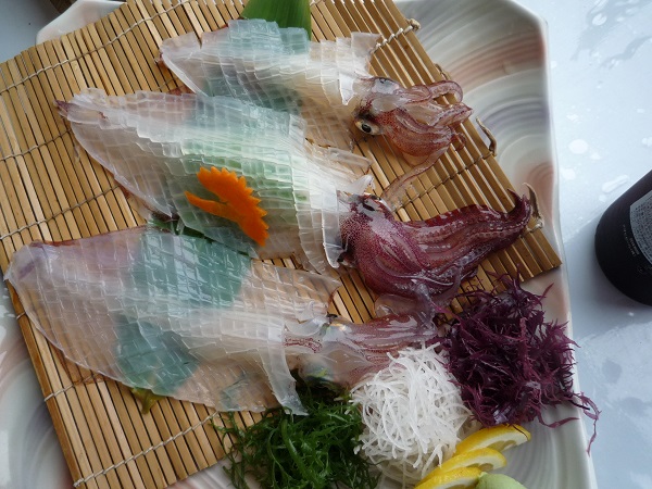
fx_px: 490
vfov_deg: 53.1
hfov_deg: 67.3
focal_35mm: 26
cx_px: 326
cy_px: 244
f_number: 2.8
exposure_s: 1/200
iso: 100
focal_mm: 4.4
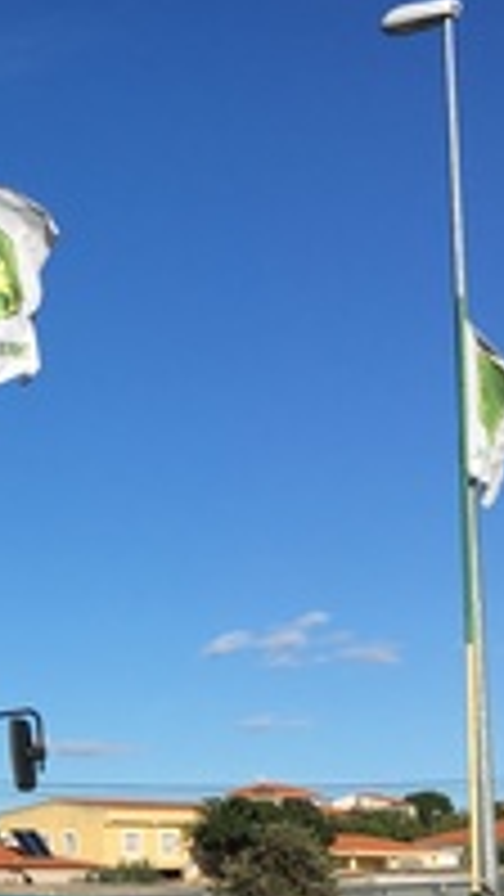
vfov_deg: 24.1
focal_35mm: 87
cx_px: -439
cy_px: 725
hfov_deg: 12.5
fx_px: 2066
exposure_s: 1/2137
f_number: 2.2
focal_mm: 4.15
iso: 25
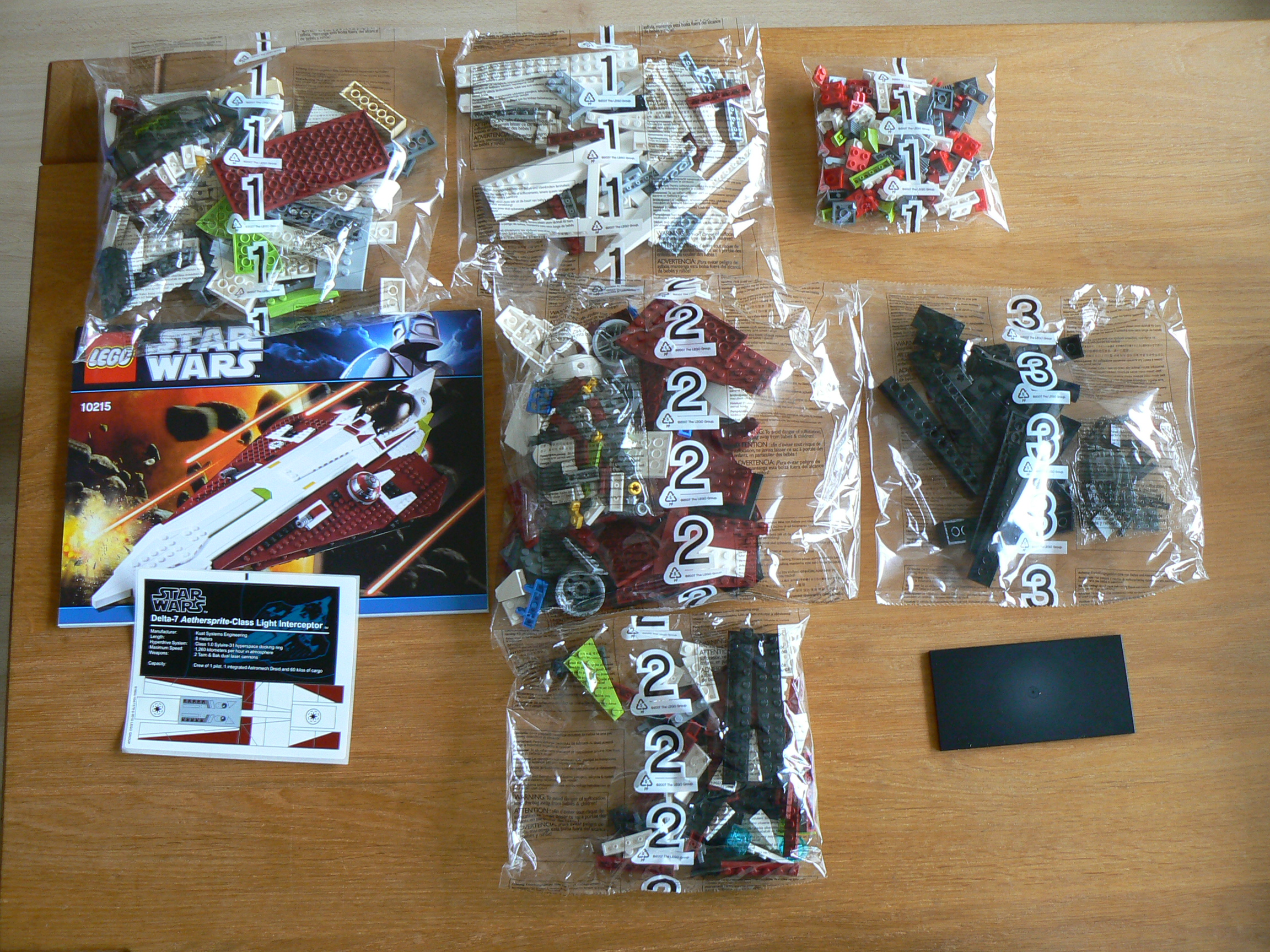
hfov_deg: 51.4
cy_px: 476
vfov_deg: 39.7
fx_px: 1321
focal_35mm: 36
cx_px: 635
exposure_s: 1/8
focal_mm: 6
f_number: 2.8
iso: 100
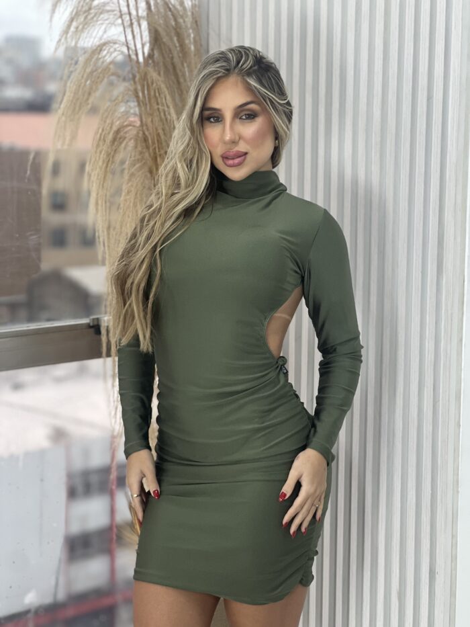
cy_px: 314
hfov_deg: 19.1
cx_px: 235
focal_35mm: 77
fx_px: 1394
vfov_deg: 25.3
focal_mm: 9
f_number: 2.8
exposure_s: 1/120
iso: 125
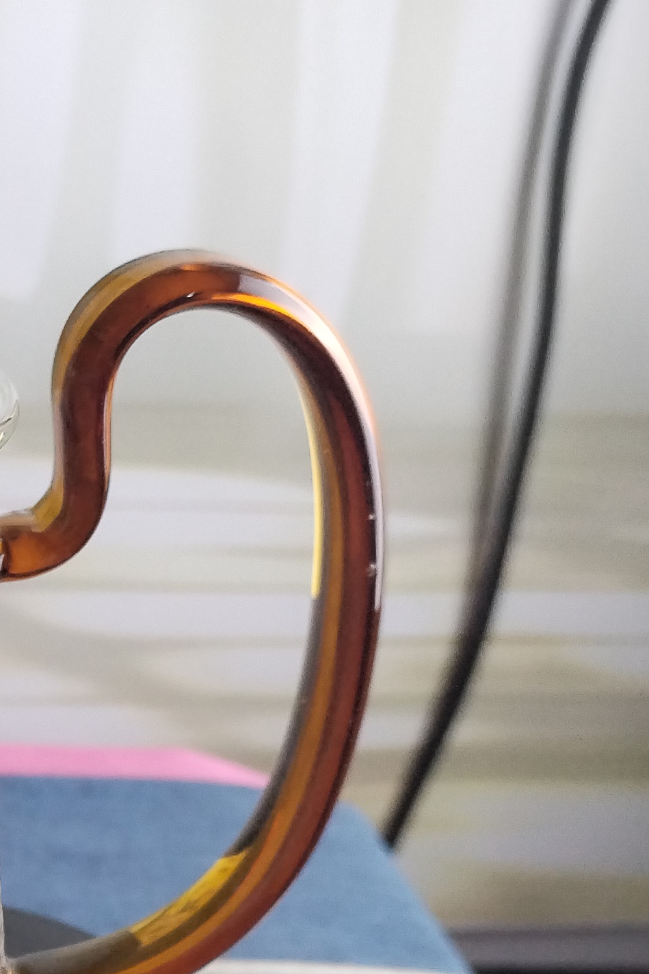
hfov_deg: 16.3
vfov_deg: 25.8
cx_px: -345
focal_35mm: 76
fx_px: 2055
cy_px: 866
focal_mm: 4.75
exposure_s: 1/33.3
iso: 352
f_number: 1.8
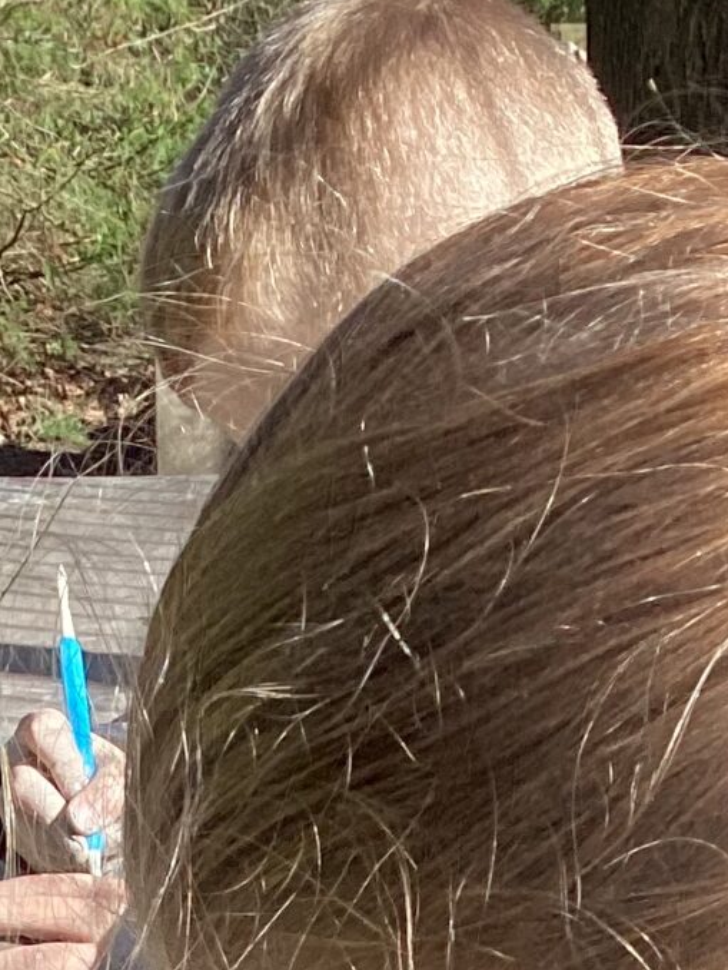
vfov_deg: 14.8
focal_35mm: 117
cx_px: 456
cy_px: 1705
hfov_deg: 12.7
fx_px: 3279
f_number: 2.4
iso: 25
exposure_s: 1/259
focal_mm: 3.3
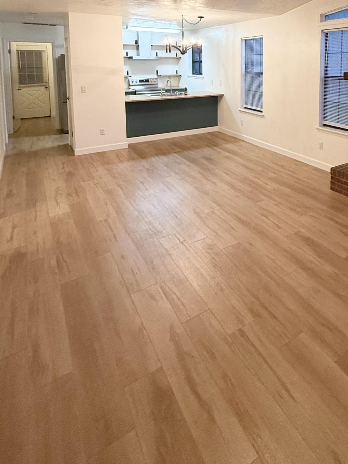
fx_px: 322
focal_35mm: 24
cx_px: 265
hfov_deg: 54.0
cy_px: 93
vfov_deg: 65.2
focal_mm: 2.22
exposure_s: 1/120
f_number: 2.2
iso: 400
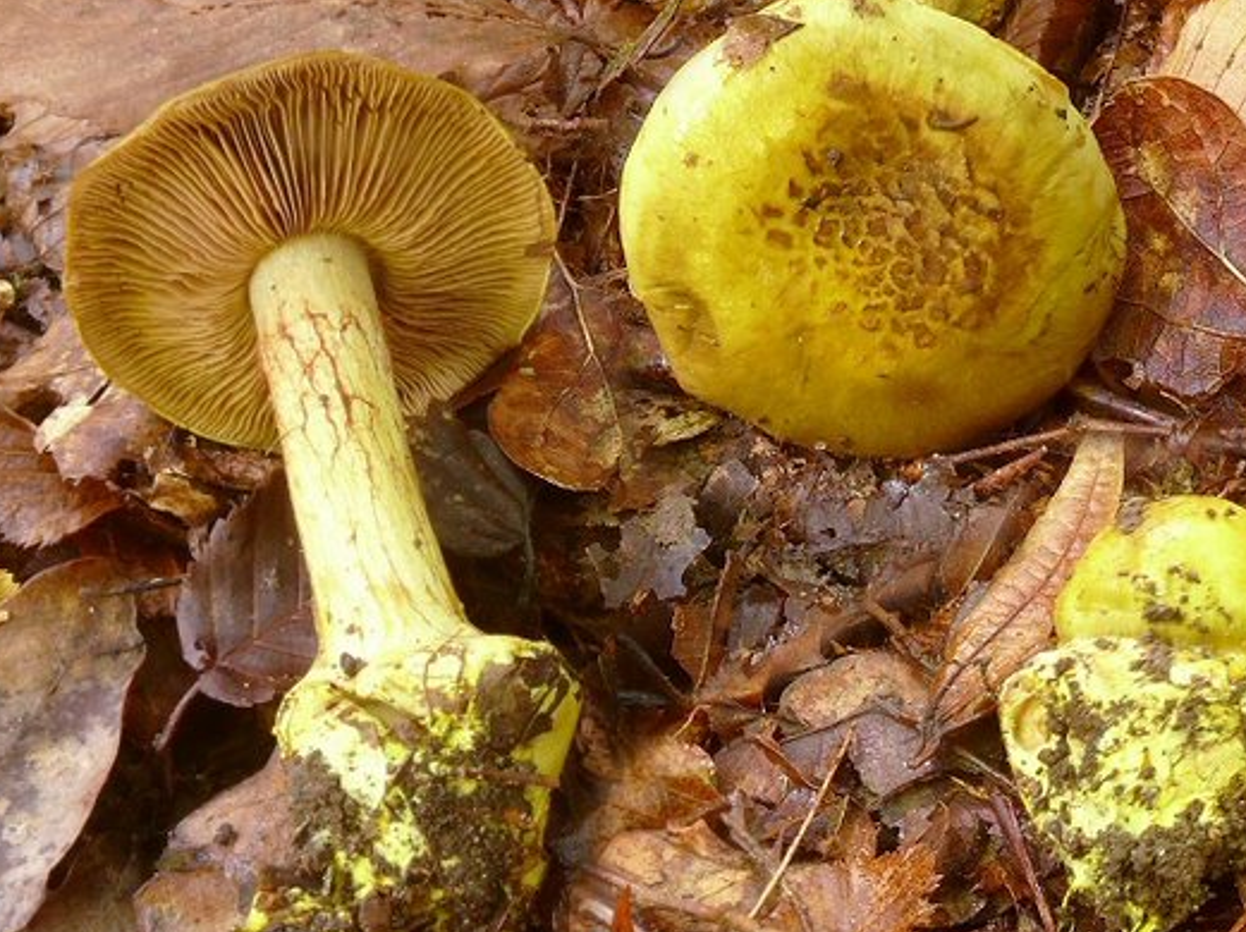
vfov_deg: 33.5
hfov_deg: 43.7
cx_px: 732
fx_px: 1547
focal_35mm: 43
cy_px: 386
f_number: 10
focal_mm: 7.4
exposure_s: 6
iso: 100
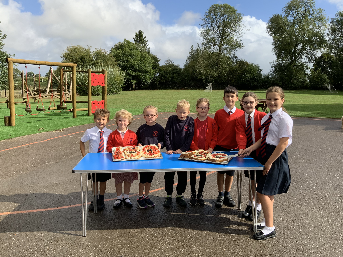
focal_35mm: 29
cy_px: 128
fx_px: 287
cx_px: 172
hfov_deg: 61.7
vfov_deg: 48.2
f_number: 1.8
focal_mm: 3
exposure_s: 1/1626
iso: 16
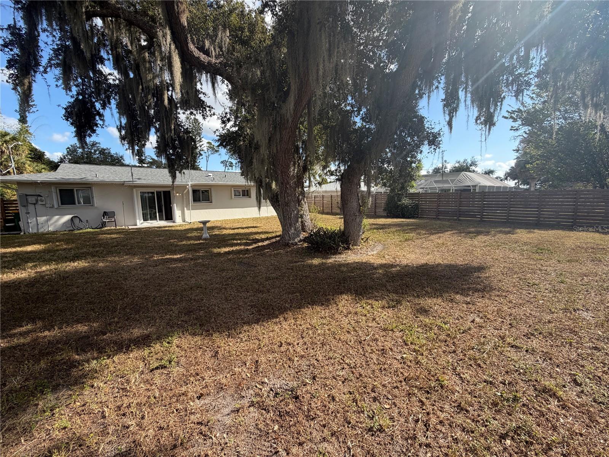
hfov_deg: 102.1
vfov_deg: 85.7
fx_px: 246
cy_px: 228
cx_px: 304
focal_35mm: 14
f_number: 2.2
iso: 40
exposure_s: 1/631
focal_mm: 2.22
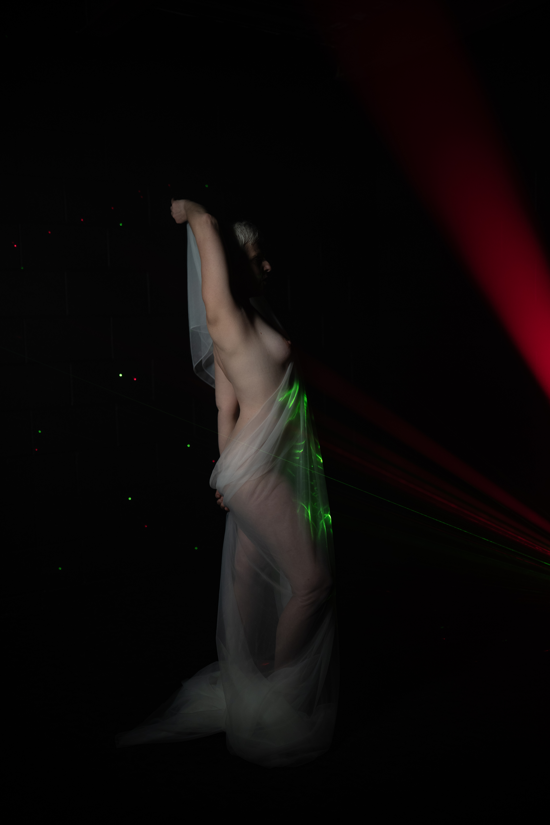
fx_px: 802
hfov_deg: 37.9
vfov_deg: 54.4
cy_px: 412
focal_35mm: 35
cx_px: 275
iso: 400
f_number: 2
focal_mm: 35
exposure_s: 1/160
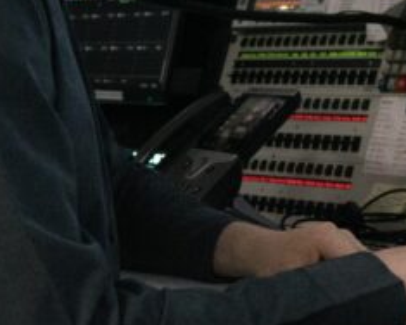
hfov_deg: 14.4
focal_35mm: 131
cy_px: -35
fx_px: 1574
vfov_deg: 11.6
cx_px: 422
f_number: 5
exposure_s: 1/160
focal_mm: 32
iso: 6400
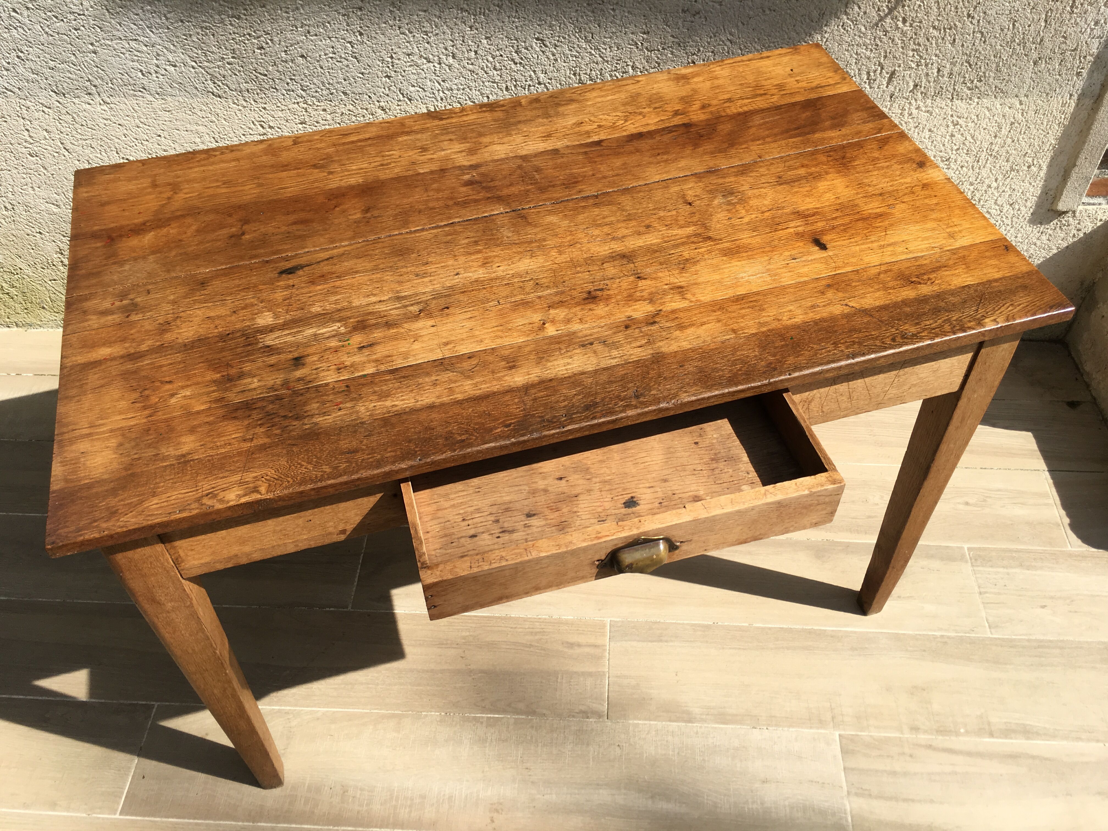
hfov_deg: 61.7
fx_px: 928
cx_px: 554
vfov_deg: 48.2
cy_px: 416
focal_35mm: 29
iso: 25
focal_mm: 4.15
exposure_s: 1/1221
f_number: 2.2
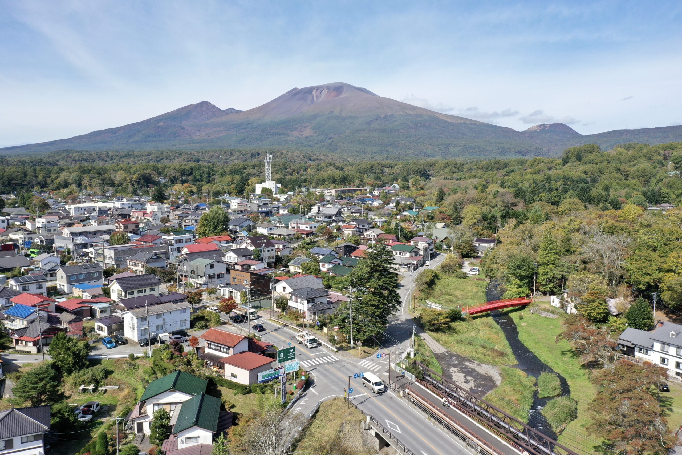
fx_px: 530
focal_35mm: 28
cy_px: 228
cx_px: 341
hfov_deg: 65.5
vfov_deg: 46.4
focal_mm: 10.26
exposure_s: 1/400
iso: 100
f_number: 5.6
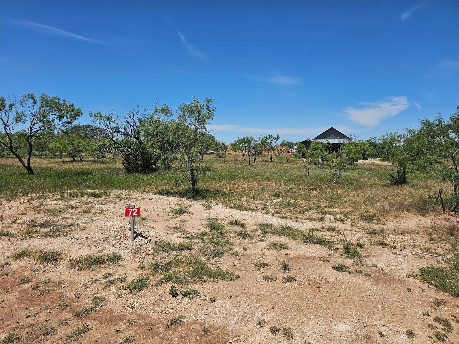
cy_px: 172
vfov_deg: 58.9
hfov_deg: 73.9
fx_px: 305
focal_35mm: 23
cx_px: 230
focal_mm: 6.3
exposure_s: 1/1457
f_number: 1.7
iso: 12
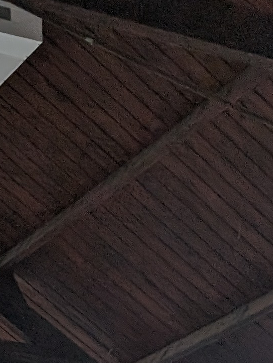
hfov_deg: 10.5
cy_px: 837
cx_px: -166
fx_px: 1427
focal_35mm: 136
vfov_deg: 12.0
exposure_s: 1/63.2
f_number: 1.68
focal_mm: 6.9
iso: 164
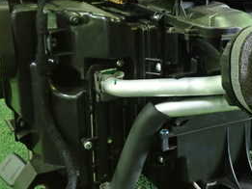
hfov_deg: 27.9
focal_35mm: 69
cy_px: 74
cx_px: 181
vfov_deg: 21.3
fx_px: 503
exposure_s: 1/25
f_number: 2.3
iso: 800
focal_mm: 5.4
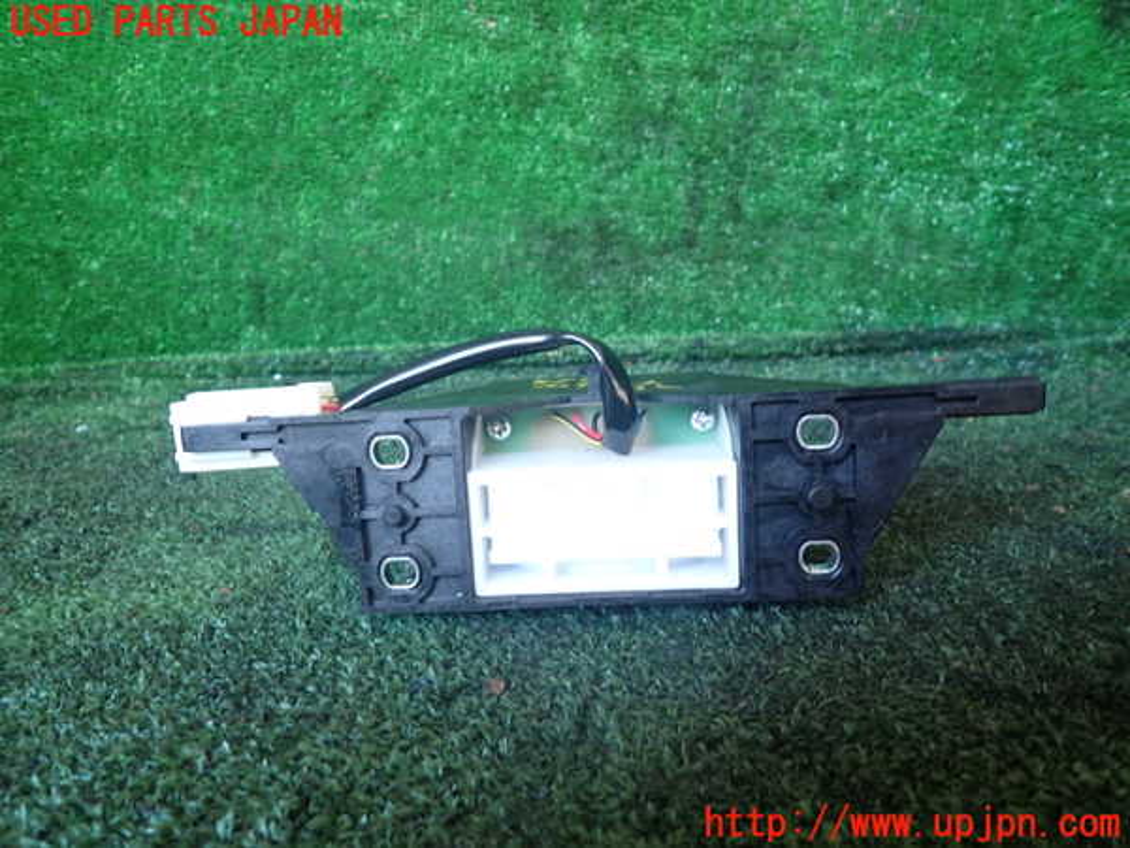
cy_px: 424
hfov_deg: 69.4
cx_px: 565
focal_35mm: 25
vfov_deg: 54.9
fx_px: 816
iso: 200
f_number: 2
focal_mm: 4.5
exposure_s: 1/30
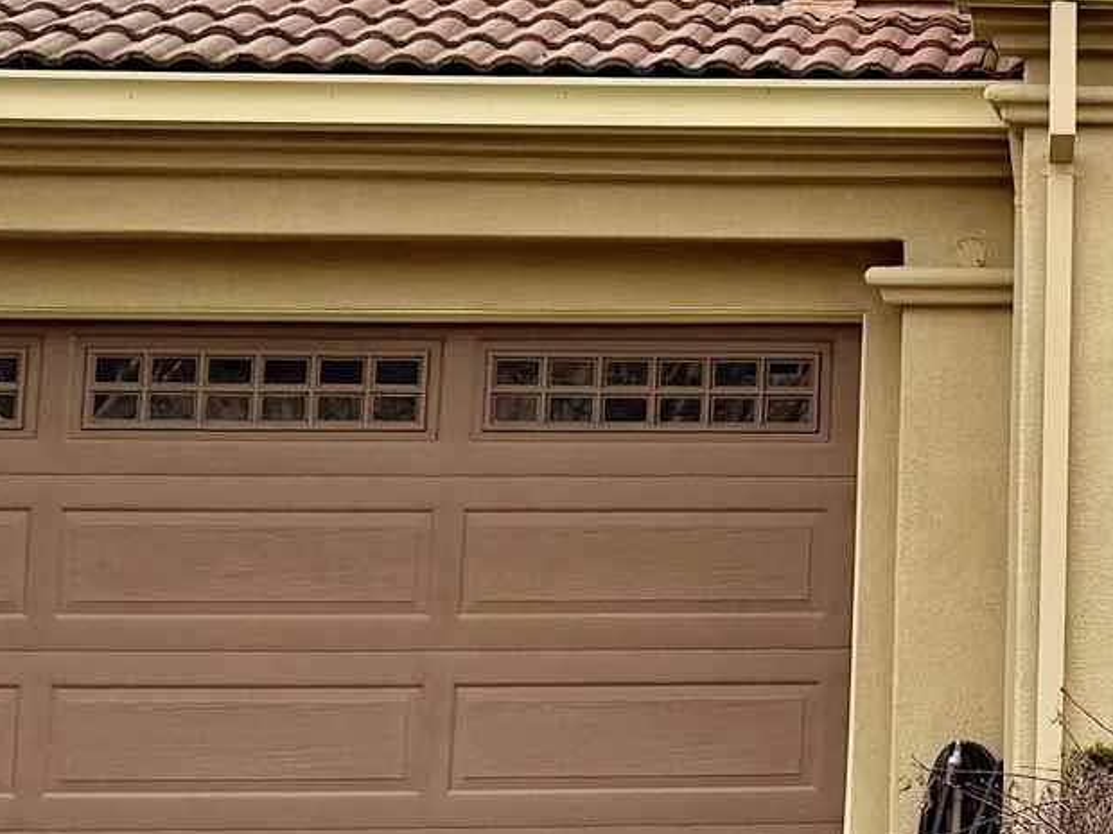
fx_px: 3826
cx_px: 1675
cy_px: 127
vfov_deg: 12.4
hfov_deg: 15.3
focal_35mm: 119
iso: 80
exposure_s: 1/2370
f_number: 1.78
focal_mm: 6.76
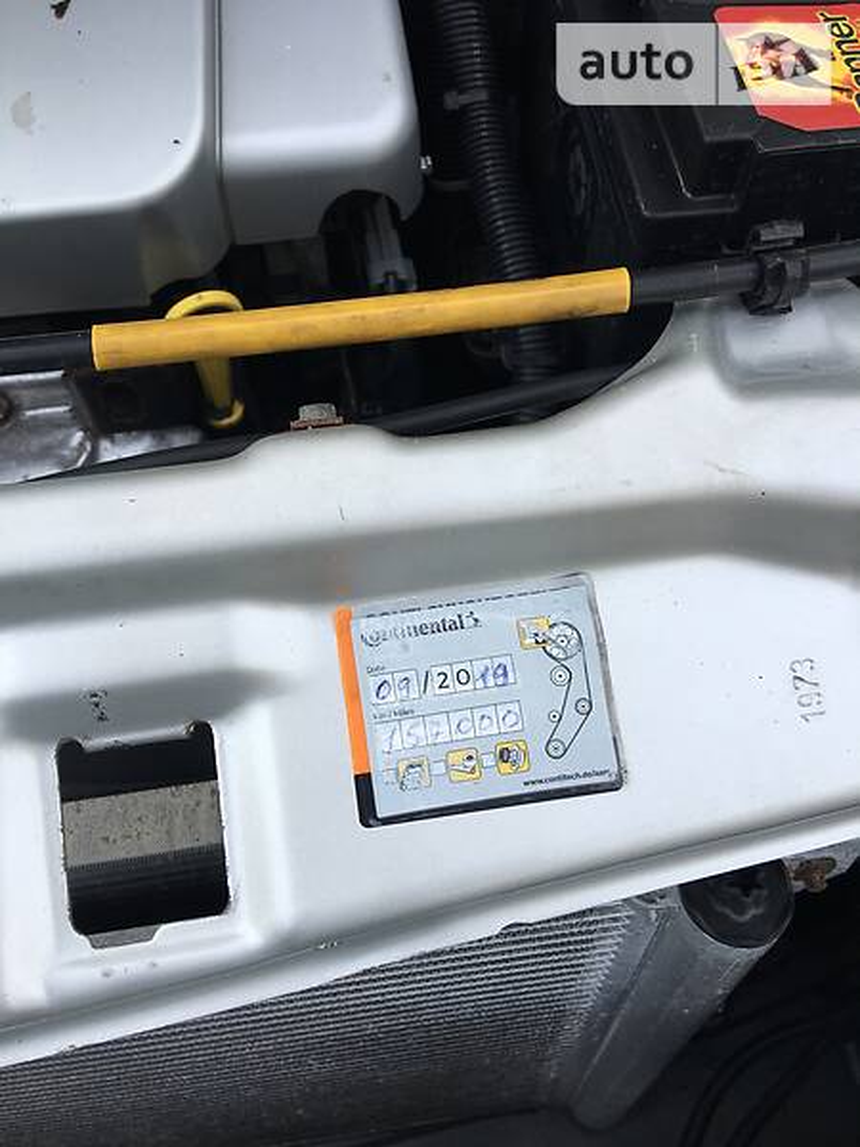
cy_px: 574
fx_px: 961
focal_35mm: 29
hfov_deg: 48.2
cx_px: 430
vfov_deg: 61.7
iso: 25
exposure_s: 1/442
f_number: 2.2
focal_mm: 4.2
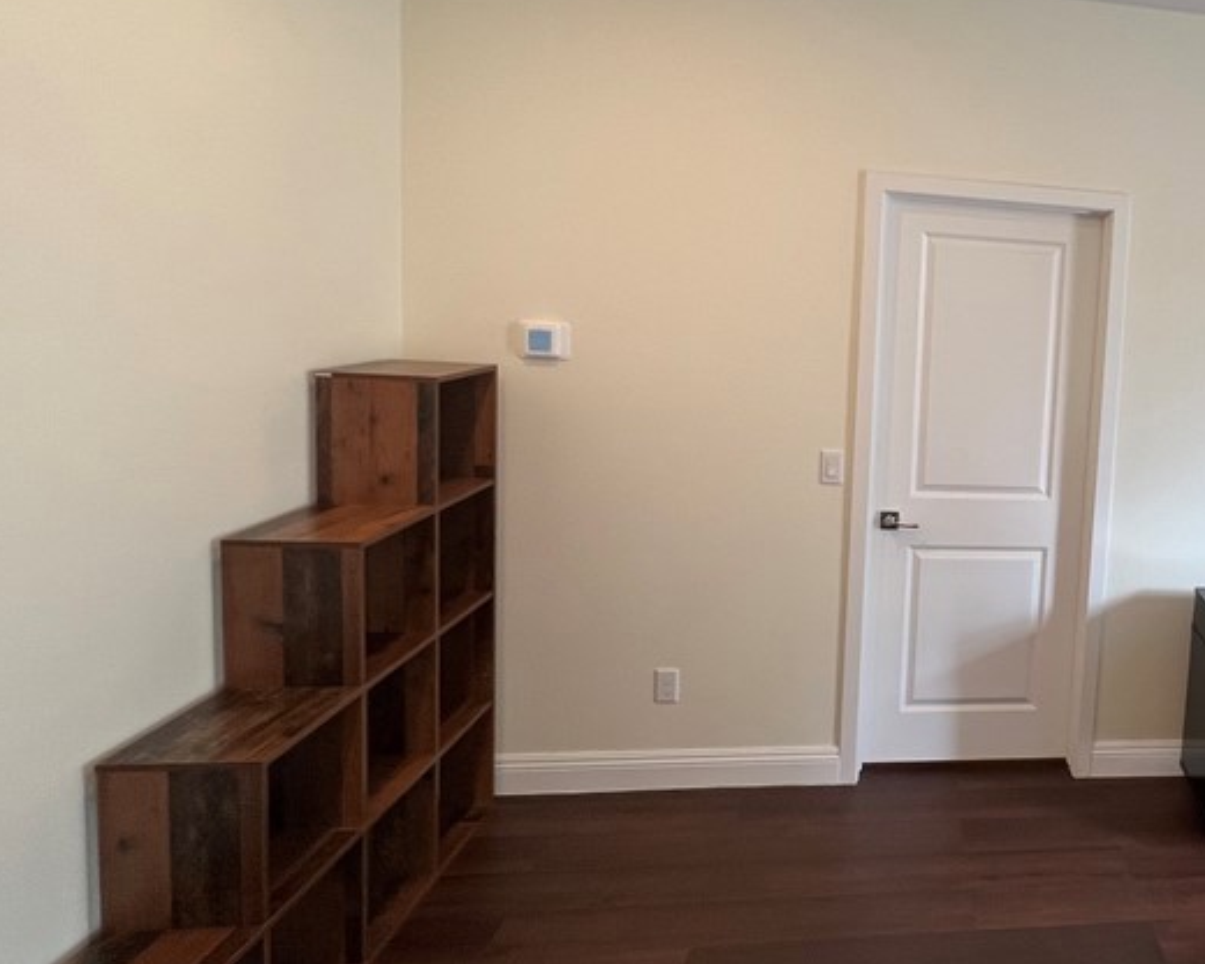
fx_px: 892
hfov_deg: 57.8
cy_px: 373
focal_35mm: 25
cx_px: 1098
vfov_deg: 56.2
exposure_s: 1/120
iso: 100
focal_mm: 1.57
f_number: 1.8
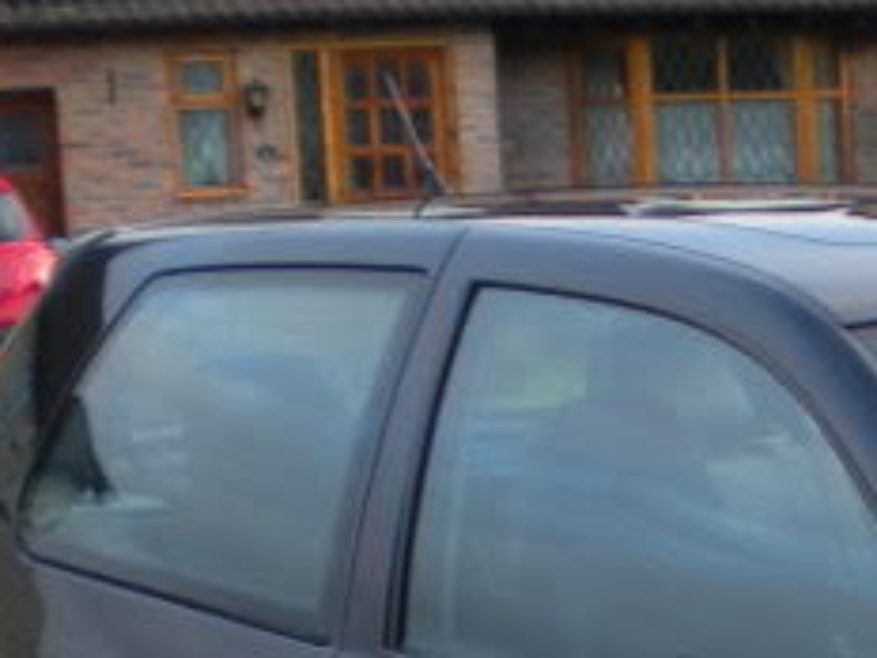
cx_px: 1281
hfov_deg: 14.2
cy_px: 1006
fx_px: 3319
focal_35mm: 131
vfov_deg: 10.9
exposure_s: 1/64.1
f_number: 3.1
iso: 91
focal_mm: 6.3
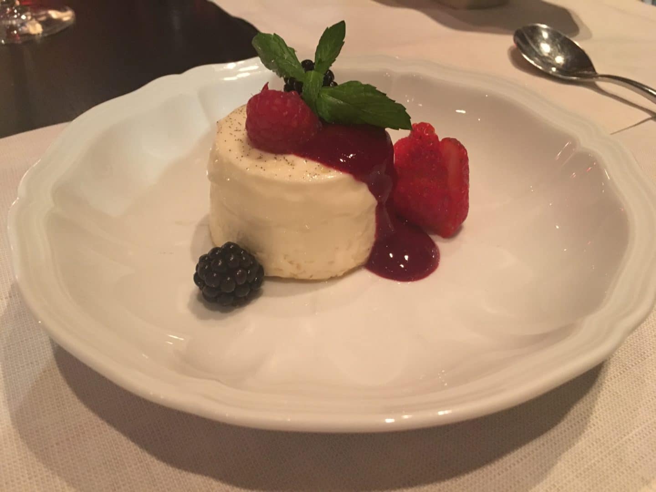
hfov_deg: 61.7
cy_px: 246
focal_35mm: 29
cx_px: 328
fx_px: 550
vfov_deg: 48.2
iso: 250
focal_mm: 4.15
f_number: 2.2
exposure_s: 1/17
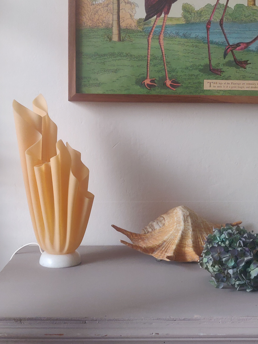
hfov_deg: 54.9
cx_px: 129
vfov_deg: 69.4
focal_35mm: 25
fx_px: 248
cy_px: 172
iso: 800
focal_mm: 4.25
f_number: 1.7
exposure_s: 1/33
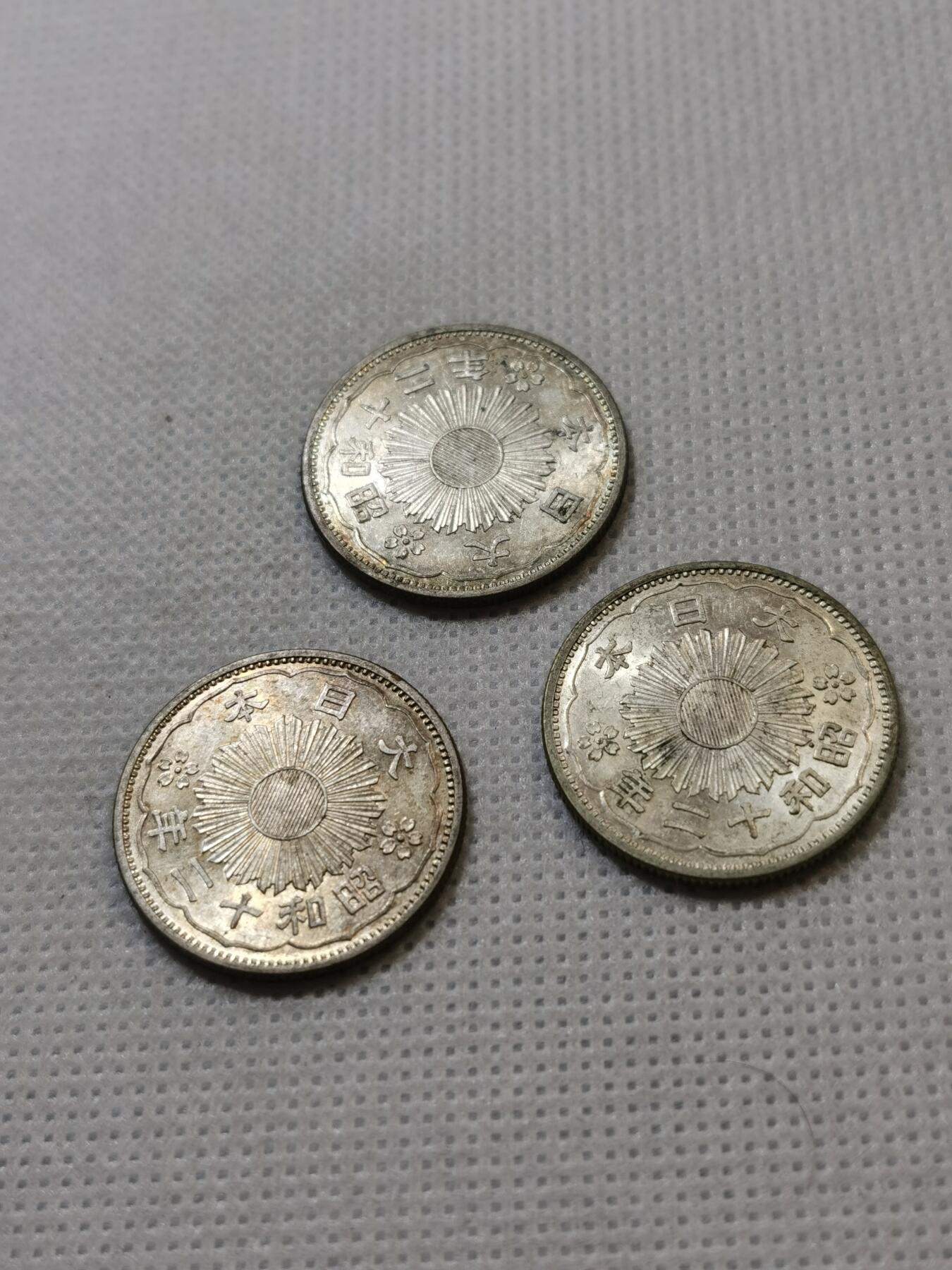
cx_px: 476
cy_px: 635
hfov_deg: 26.6
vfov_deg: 34.9
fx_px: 2017
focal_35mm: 55
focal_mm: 5.56
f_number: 1.6
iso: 50
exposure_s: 1/206
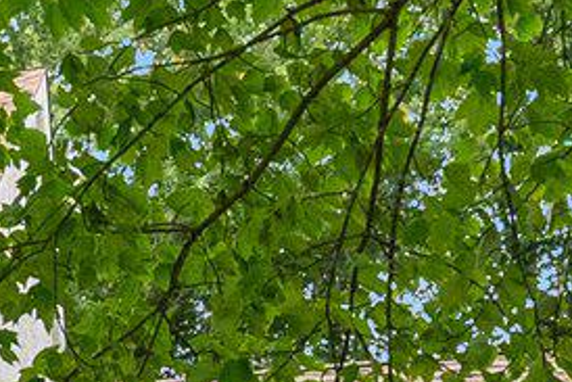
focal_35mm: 172
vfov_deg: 7.8
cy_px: 571
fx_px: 2734
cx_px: -589
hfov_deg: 10.9
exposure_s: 1/200
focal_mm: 23
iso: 800
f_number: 11
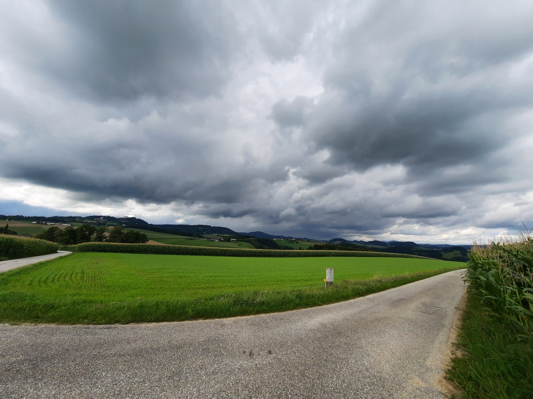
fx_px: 200
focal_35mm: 13
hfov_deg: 106.2
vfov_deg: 89.9
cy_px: 200
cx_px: 266
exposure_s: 1/956
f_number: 2.2
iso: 40
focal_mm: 1.74
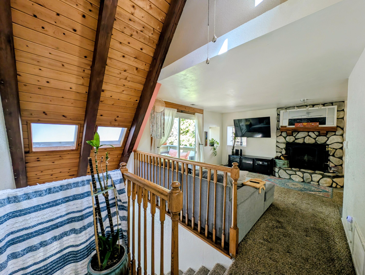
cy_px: 138
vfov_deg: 94.6
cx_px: 182
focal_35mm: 12
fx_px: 127
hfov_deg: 110.5
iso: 54
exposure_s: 1/84
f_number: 1.95
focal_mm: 2.23
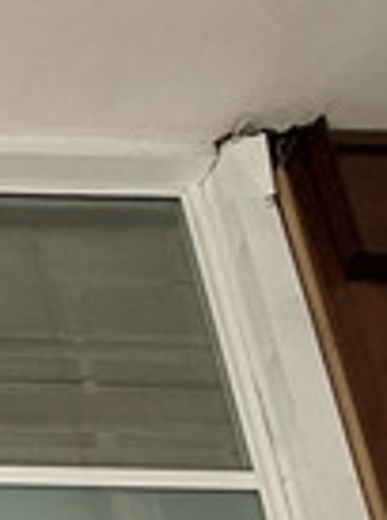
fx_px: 1228
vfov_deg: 16.6
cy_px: 1097
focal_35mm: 82
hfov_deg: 12.6
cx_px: -615
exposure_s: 1/127
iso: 50
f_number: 2.2
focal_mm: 2.22
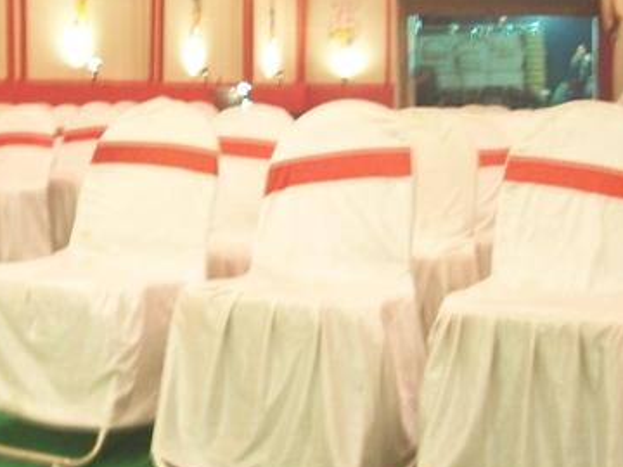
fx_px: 1260
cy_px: 226
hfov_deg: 27.0
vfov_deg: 21.0
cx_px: 88
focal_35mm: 70
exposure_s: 1/4
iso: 240
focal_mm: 6
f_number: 2.7
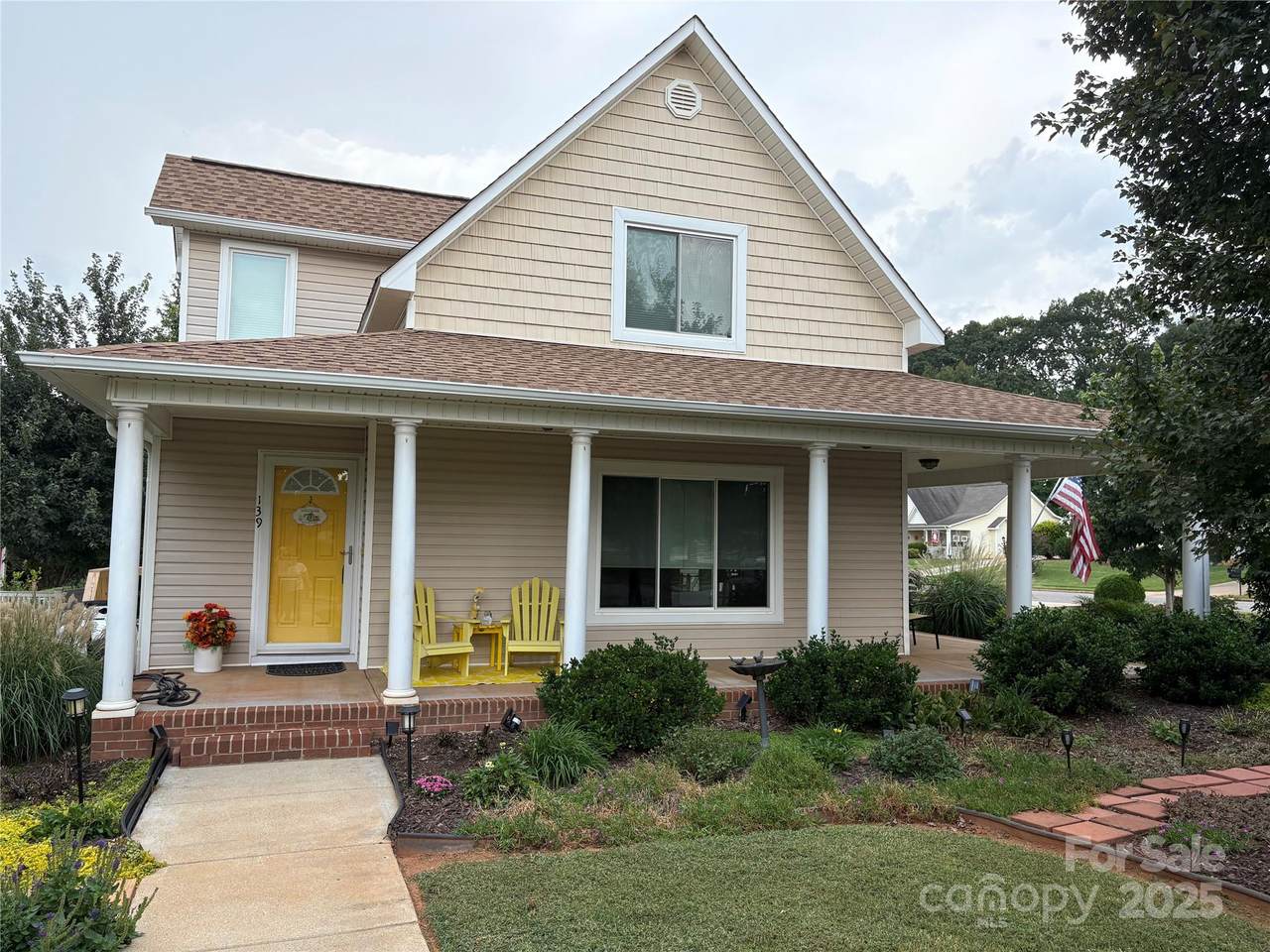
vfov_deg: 53.1
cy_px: 476
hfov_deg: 67.3
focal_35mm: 26
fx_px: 954
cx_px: 635
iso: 64
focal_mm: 5.96
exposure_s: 1/1799
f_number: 1.6
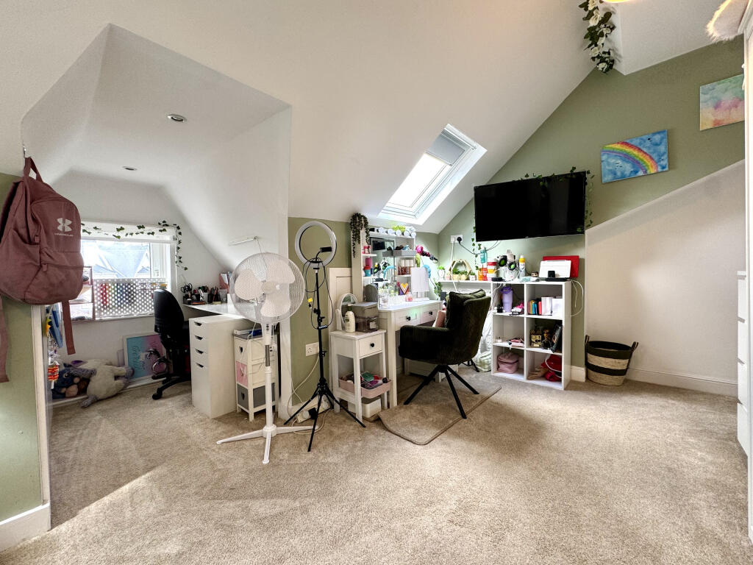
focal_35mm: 14
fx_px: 305
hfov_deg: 102.1
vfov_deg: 85.7
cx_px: 376
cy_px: 282
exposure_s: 1/99
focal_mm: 2.22
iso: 100
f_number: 2.2
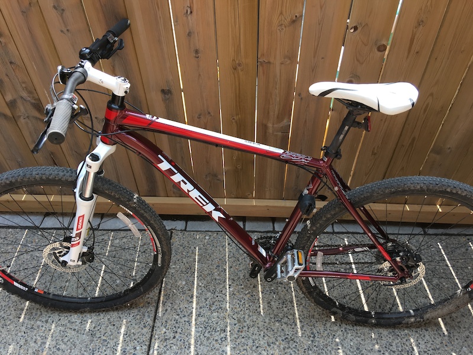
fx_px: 396
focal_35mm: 29
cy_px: 178
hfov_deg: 61.7
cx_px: 236
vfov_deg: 48.2
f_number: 2.2
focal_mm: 4.15
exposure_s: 1/195
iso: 25
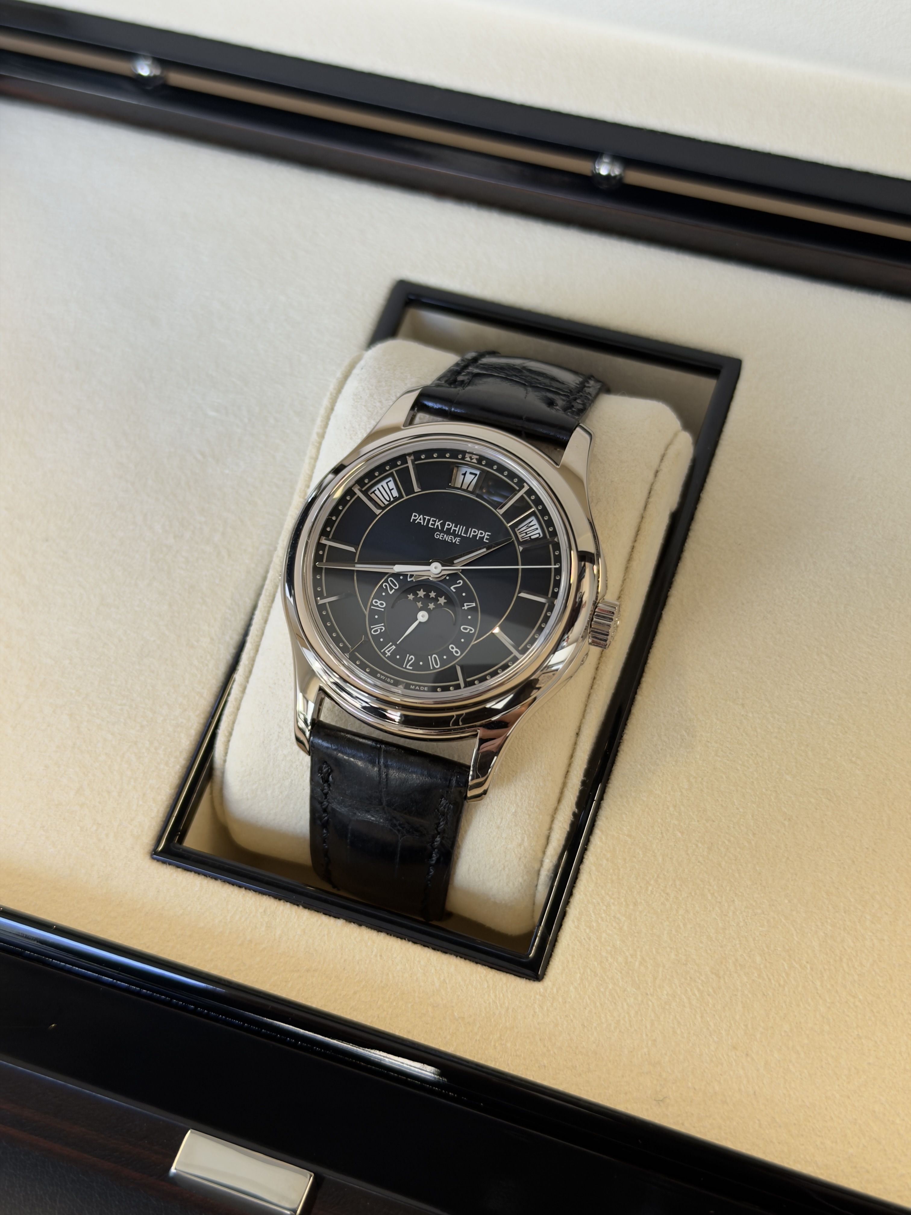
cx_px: 456
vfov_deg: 39.7
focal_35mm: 48
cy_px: 608
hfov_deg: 30.3
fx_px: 1684
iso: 50
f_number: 1.78
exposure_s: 1/50
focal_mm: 6.76
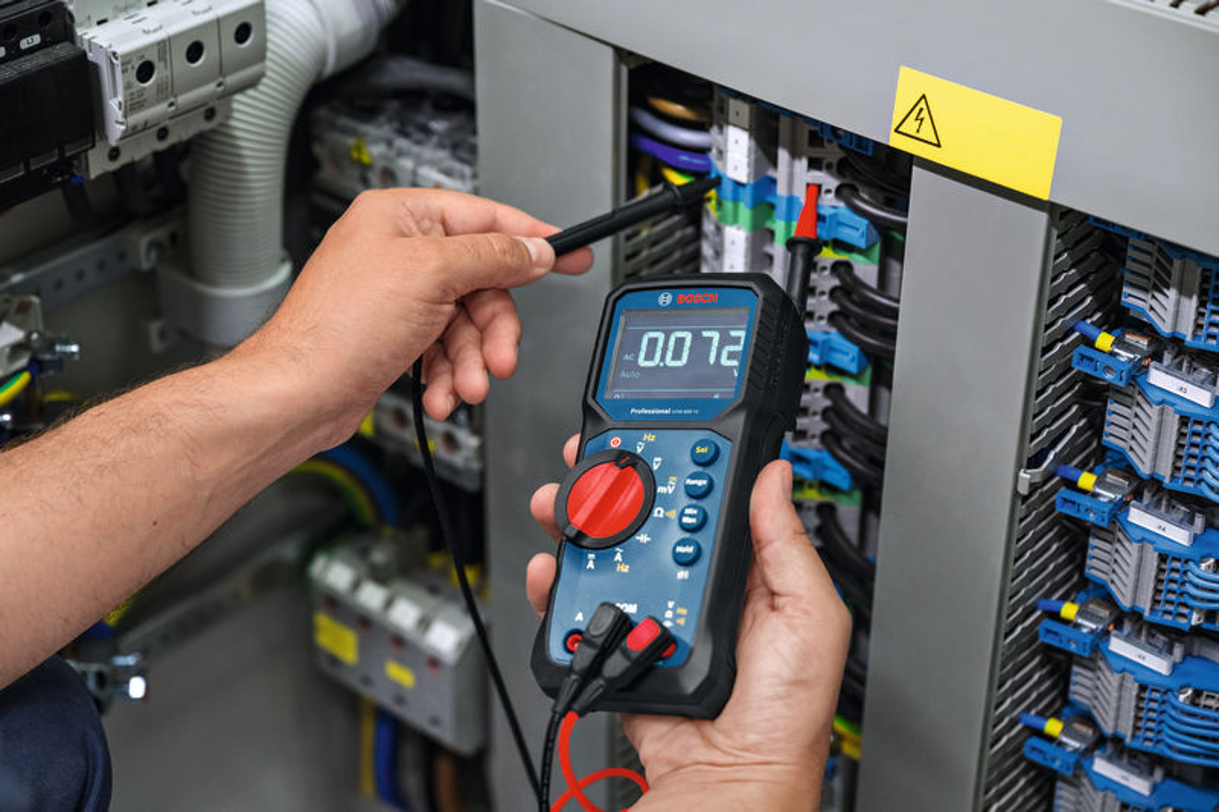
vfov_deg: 19.4
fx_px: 2370
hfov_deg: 28.8
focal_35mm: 70
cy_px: 406
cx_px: 610
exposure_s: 1/100
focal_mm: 70
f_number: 3.5
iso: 2000
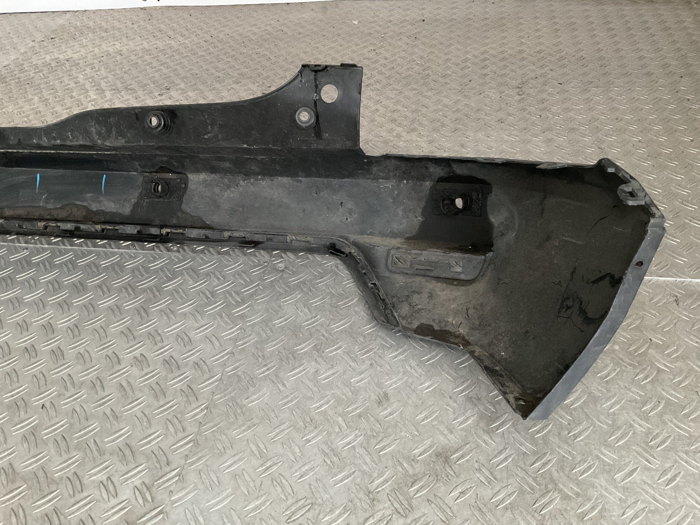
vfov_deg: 48.2
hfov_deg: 61.7
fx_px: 586
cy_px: 262
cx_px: 350
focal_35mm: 29
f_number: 1.8
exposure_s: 1/30
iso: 320
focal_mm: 3
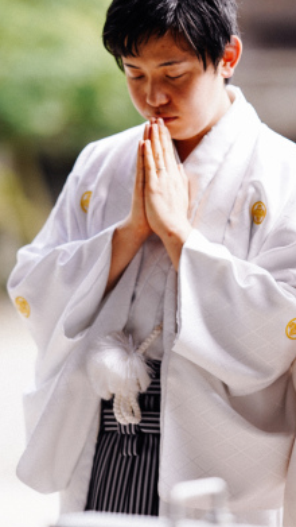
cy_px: 268
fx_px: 4032
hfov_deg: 4.2
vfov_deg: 7.5
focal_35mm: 289
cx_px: 117
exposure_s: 1/640
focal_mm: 135
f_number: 1.8
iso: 100
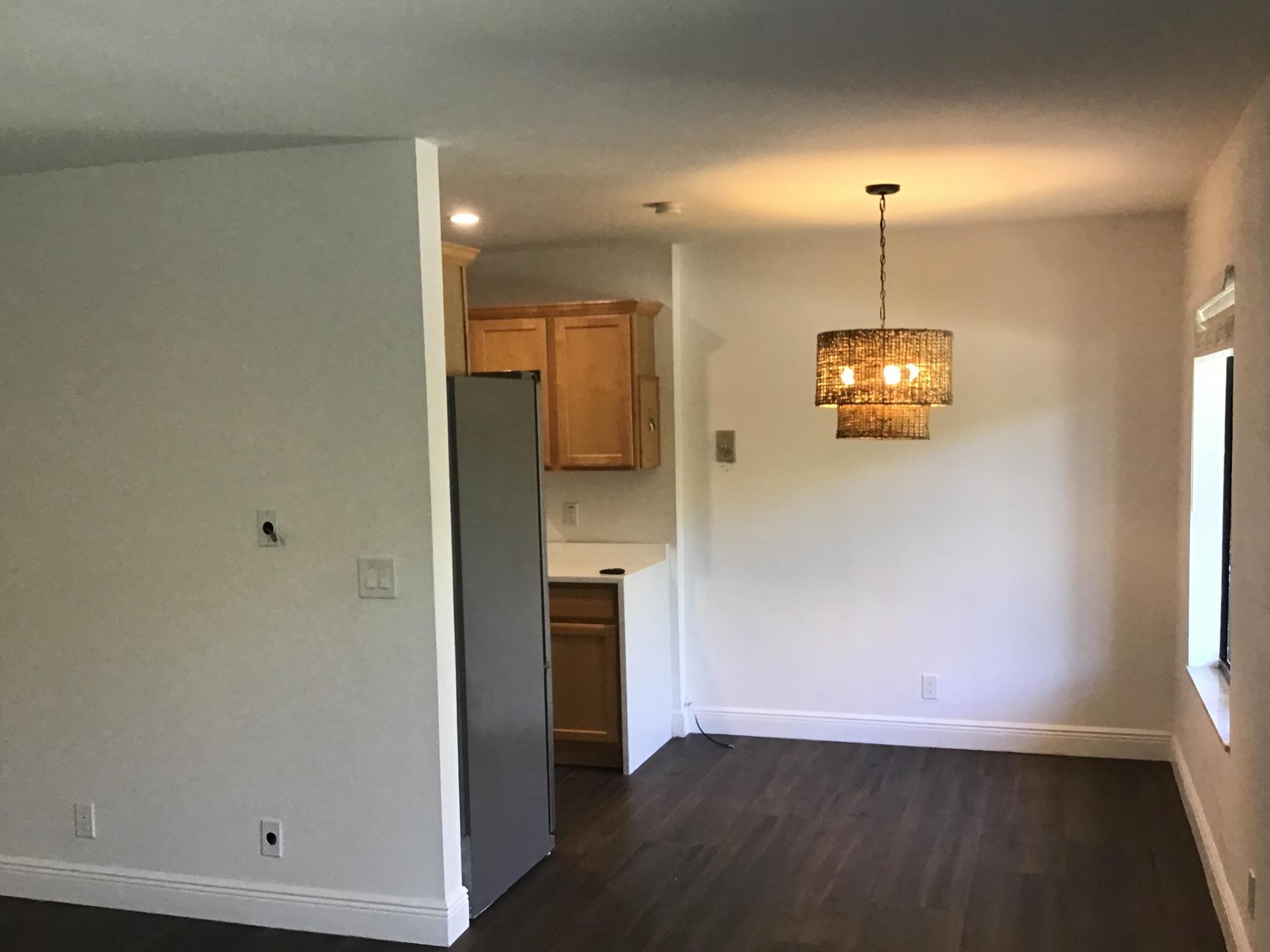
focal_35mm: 33
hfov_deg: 55.3
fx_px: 1211
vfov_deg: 42.9
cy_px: 503
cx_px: 668
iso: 64
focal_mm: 3.3
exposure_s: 1/30
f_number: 2.4
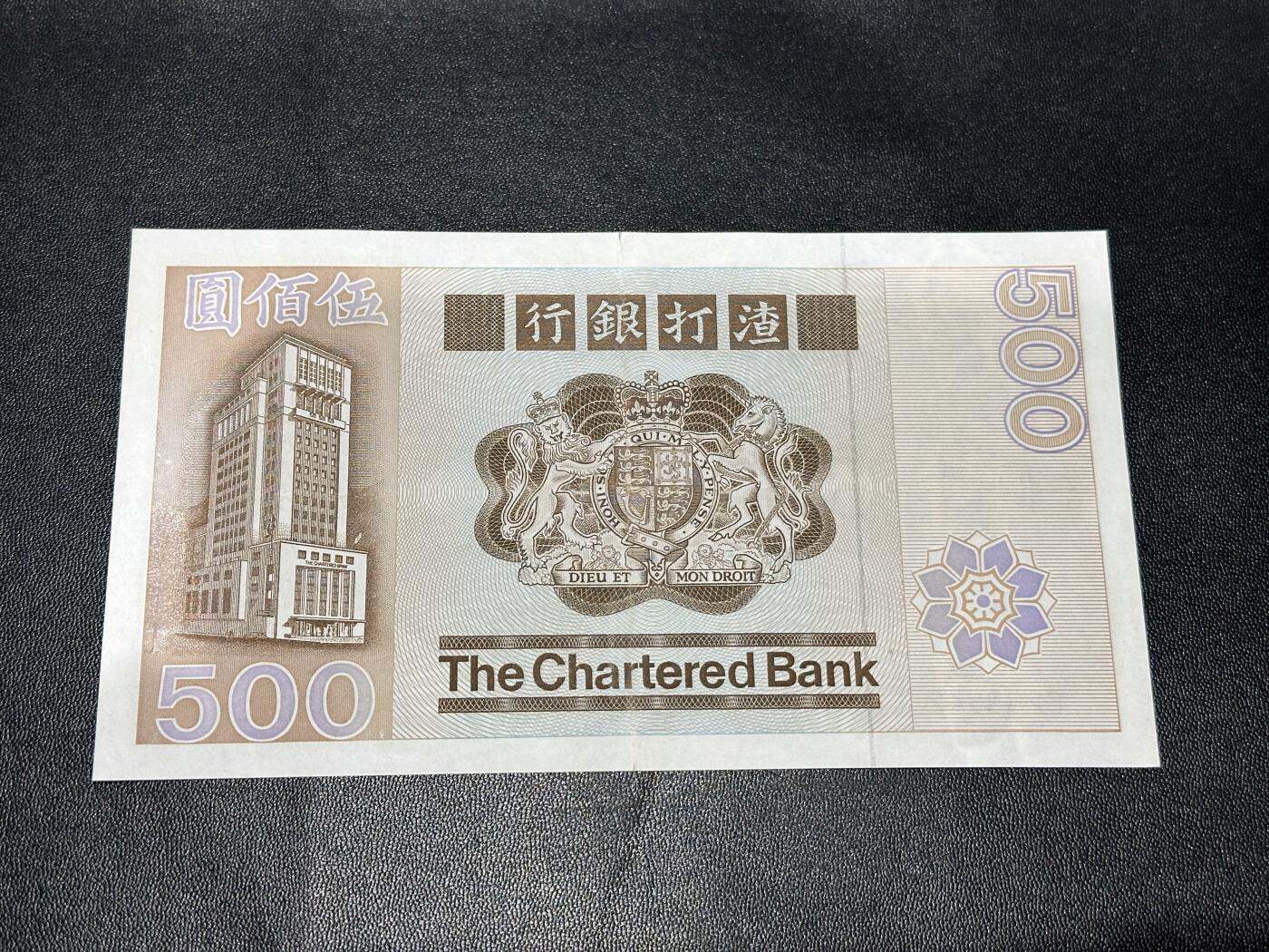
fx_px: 1760
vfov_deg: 30.3
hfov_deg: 39.7
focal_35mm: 48
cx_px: 634
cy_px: 476
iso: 100
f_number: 1.78
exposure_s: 1/50
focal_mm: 6.86
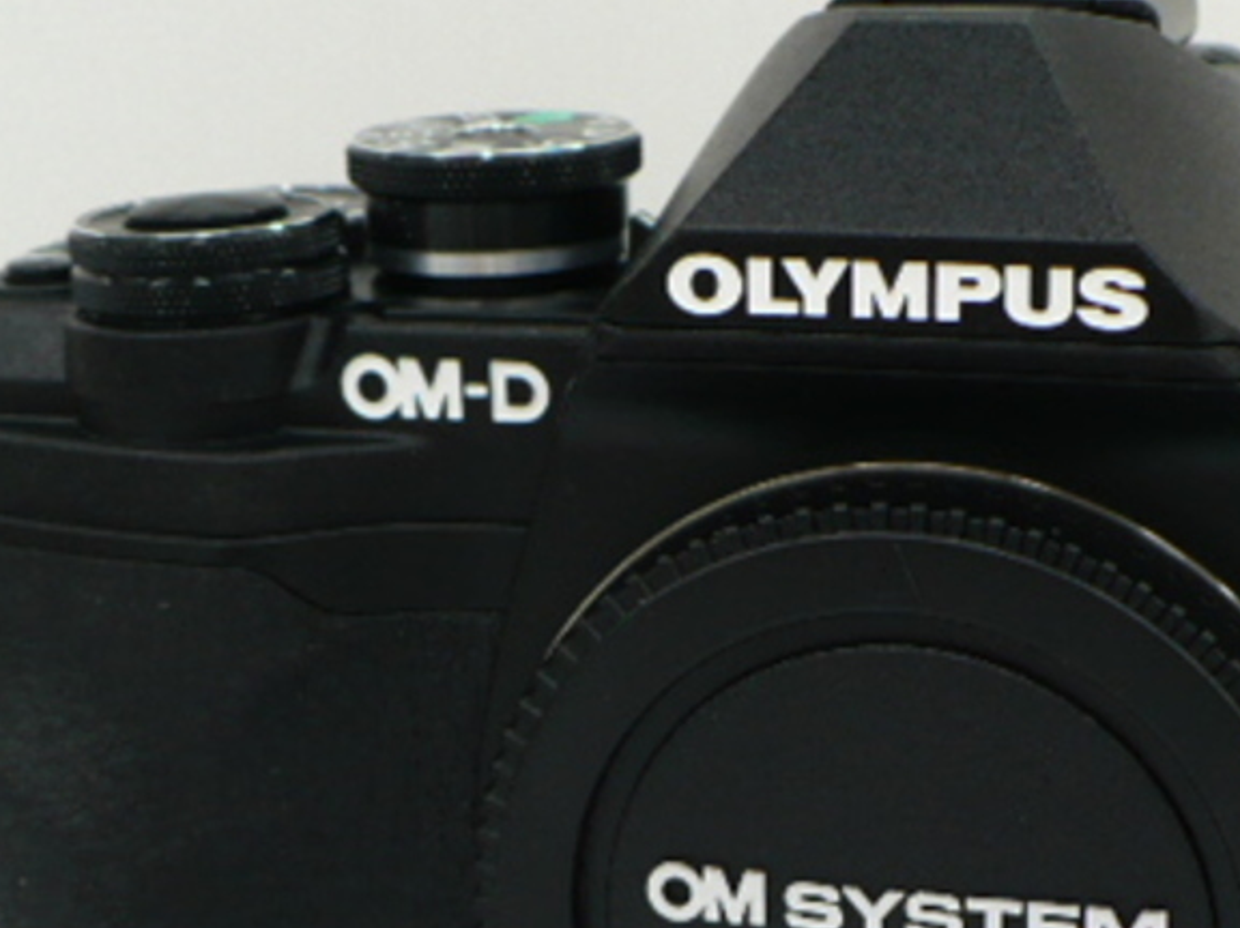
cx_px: 971
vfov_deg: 18.9
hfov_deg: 25.0
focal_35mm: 77
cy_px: 797
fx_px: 2757
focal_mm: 6.1
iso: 100
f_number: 2.8
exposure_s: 1/50
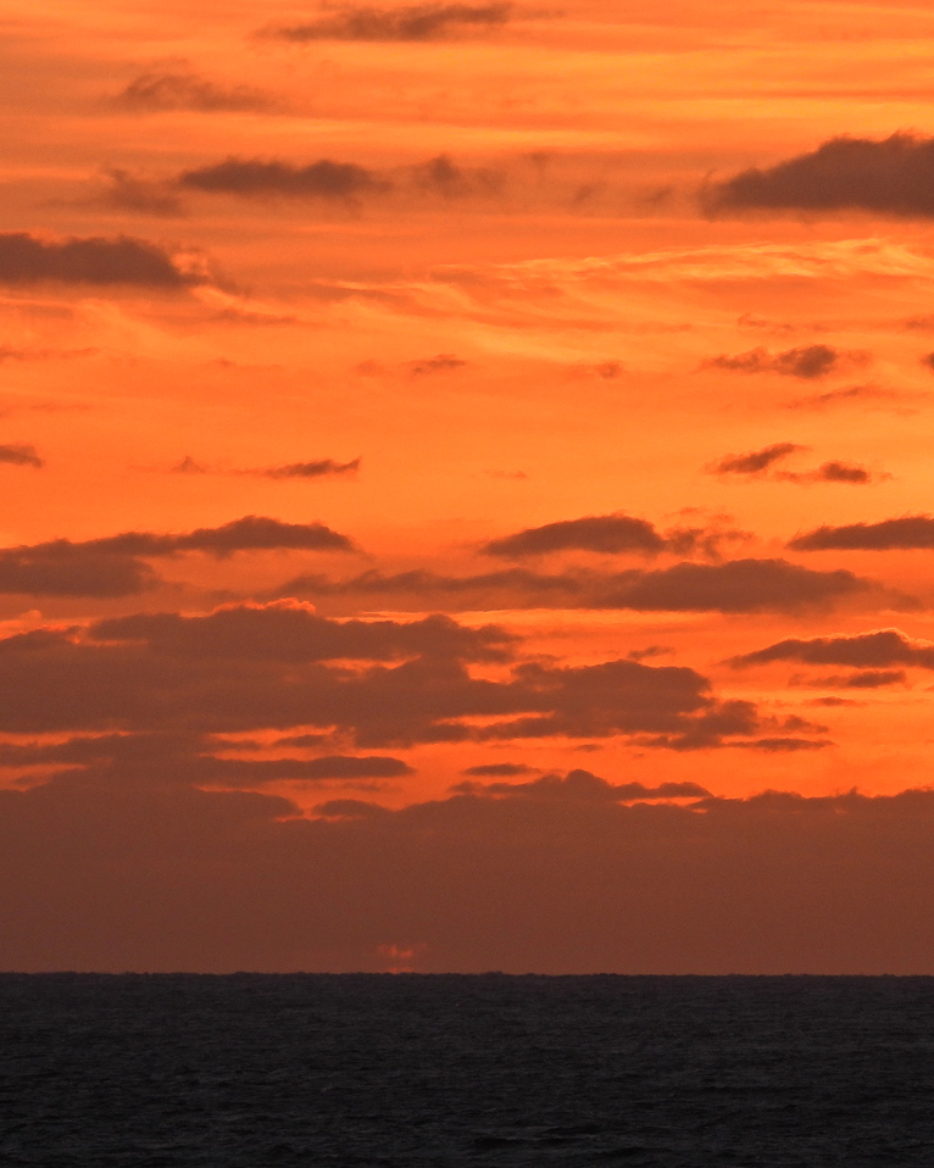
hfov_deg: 1.8
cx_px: 524
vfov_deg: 2.3
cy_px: 584
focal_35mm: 848
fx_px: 29311
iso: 140
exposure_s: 1/500
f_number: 5.6
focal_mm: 116
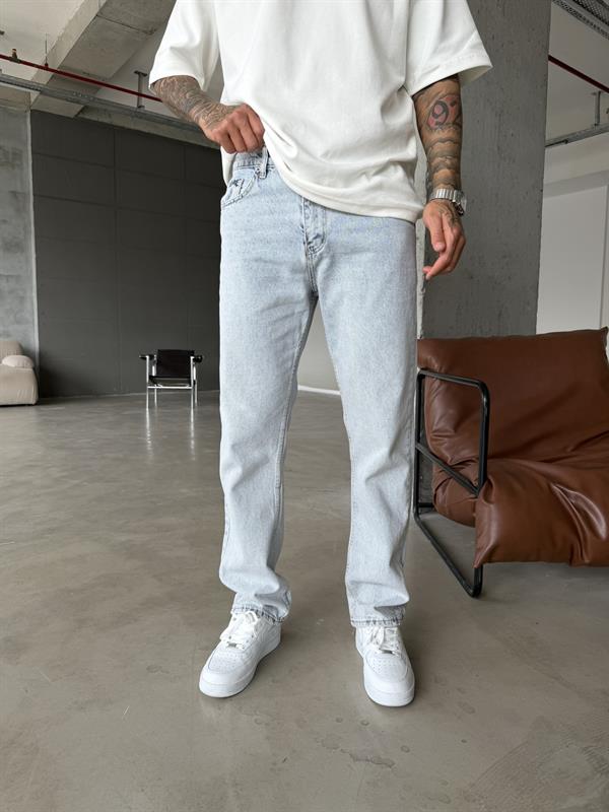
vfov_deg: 71.6
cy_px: 406
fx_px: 563
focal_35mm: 24
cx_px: 304
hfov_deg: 56.8
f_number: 1.78
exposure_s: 1/345
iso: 80
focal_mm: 6.76
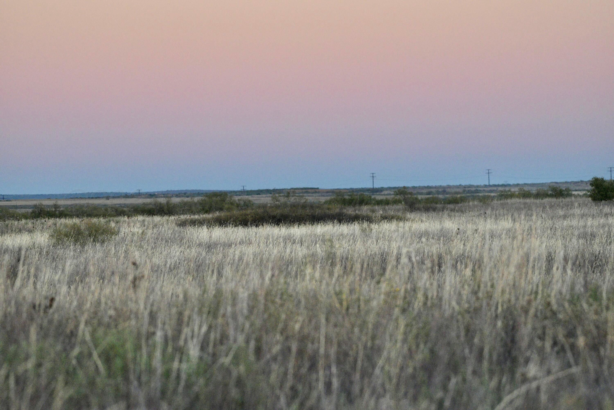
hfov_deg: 10.3
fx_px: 3412
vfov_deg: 6.9
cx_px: 307
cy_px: 205
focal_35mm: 200
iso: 6400
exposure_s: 1/2000
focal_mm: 200
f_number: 5.6
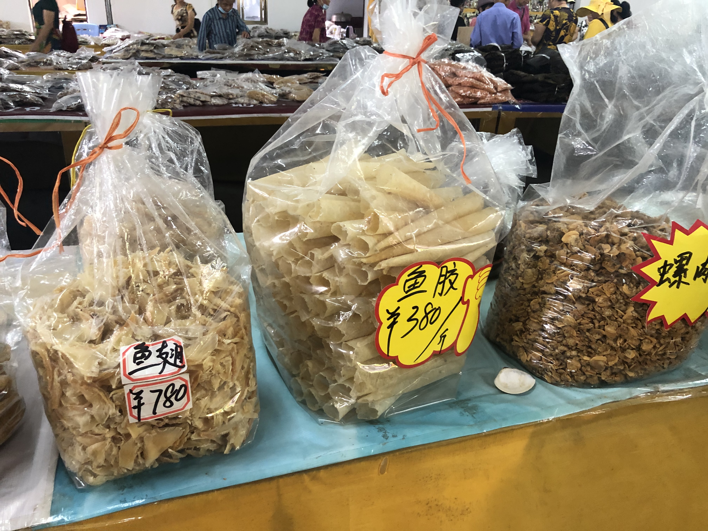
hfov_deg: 63.4
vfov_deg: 49.7
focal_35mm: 28
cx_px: 354
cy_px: 266
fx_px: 573
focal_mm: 3.99
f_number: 1.8
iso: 64
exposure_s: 1/15
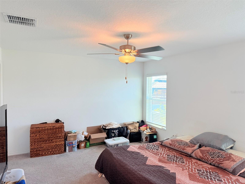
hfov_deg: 71.6
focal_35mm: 24
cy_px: 92
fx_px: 170
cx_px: 122
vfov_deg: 56.8
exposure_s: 1/223
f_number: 1.78
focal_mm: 6.76
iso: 160
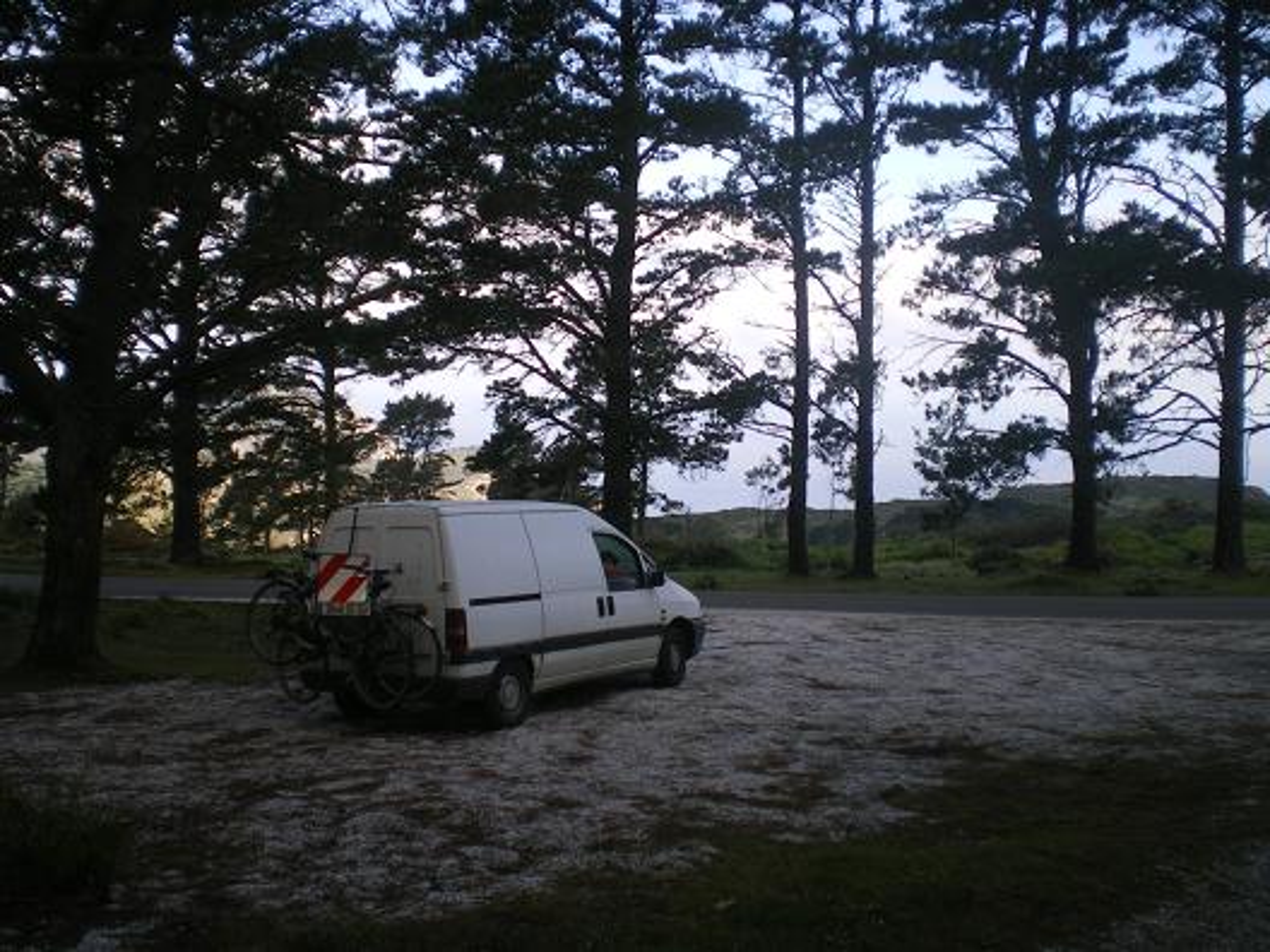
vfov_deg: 37.7
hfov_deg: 49.0
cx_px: 635
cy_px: 476
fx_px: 1394
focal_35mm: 38
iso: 64
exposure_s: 1/250
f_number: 3.1
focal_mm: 6.3
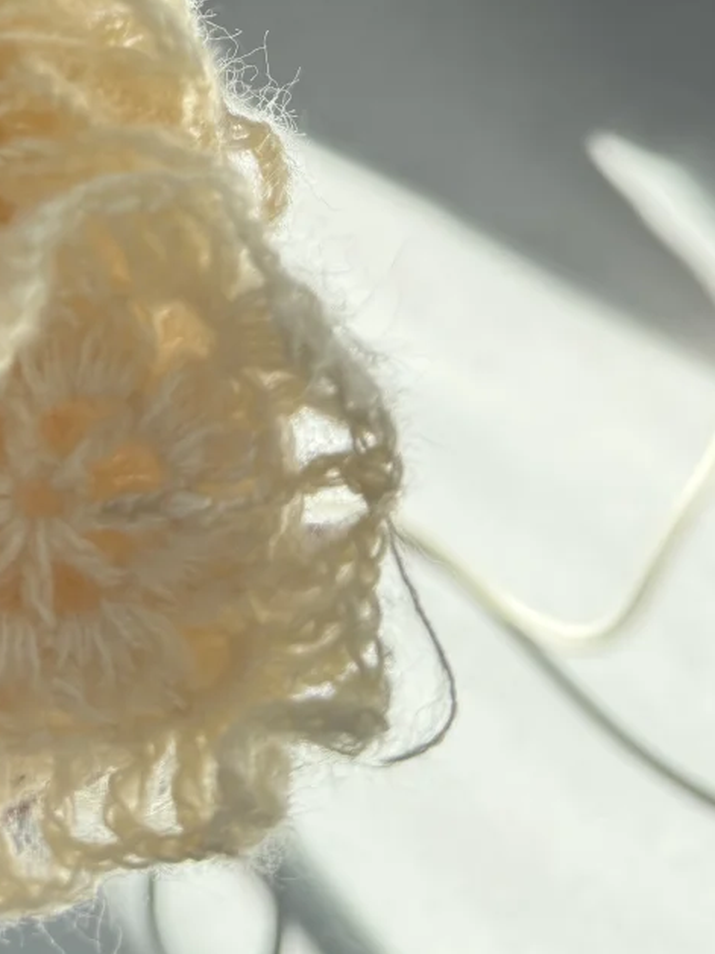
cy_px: -12
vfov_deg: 32.1
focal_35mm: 55
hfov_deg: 25.0
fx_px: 1515
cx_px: -35
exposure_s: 1/393
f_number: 1.78
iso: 100
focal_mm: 6.76
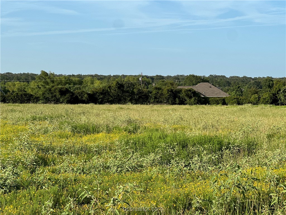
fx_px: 636
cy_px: 108
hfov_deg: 25.3
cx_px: 143
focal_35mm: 77
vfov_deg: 19.1
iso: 32
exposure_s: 1/573
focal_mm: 9
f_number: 2.8
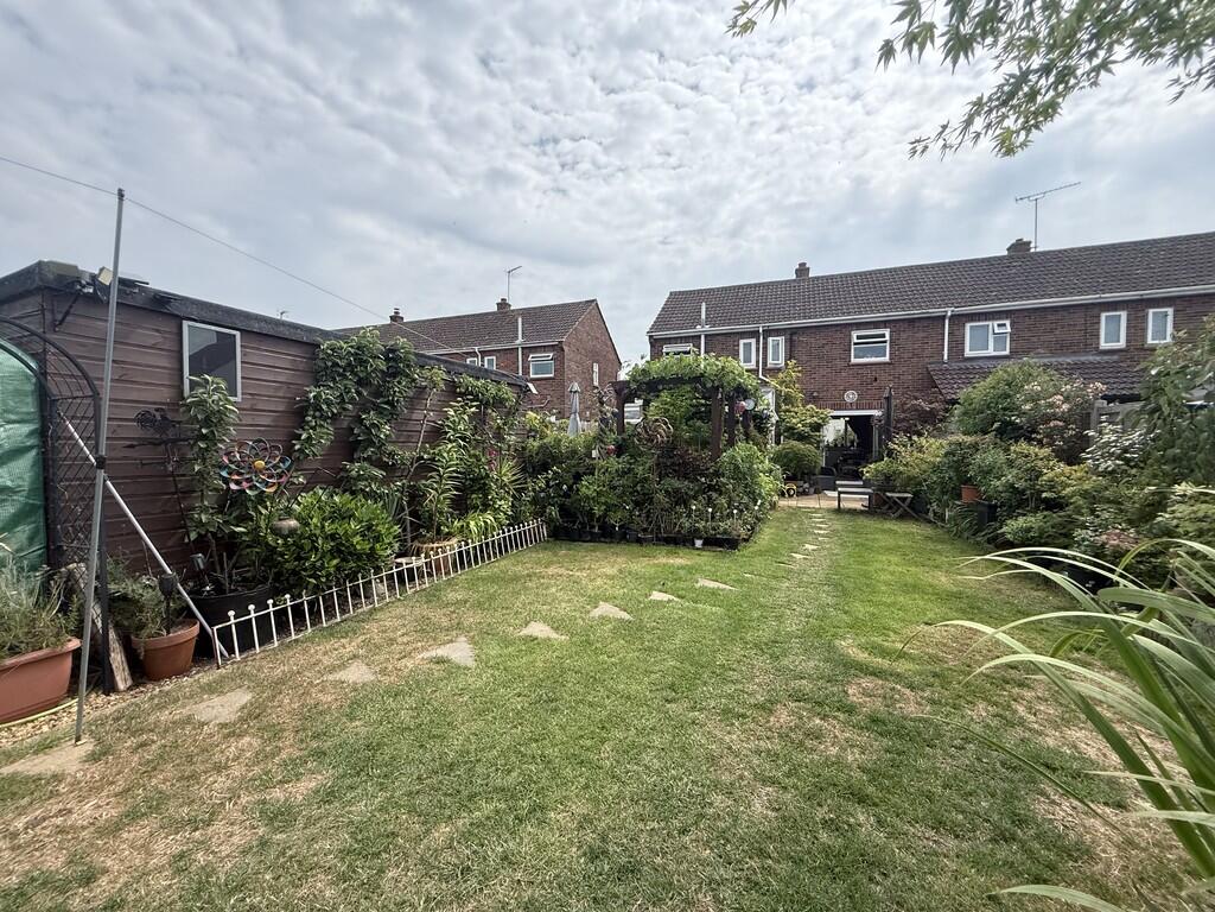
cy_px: 456
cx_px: 608
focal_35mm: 14
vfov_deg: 85.7
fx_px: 491
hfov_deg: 102.1
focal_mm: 2.22
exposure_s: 1/1698
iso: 64
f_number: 2.2
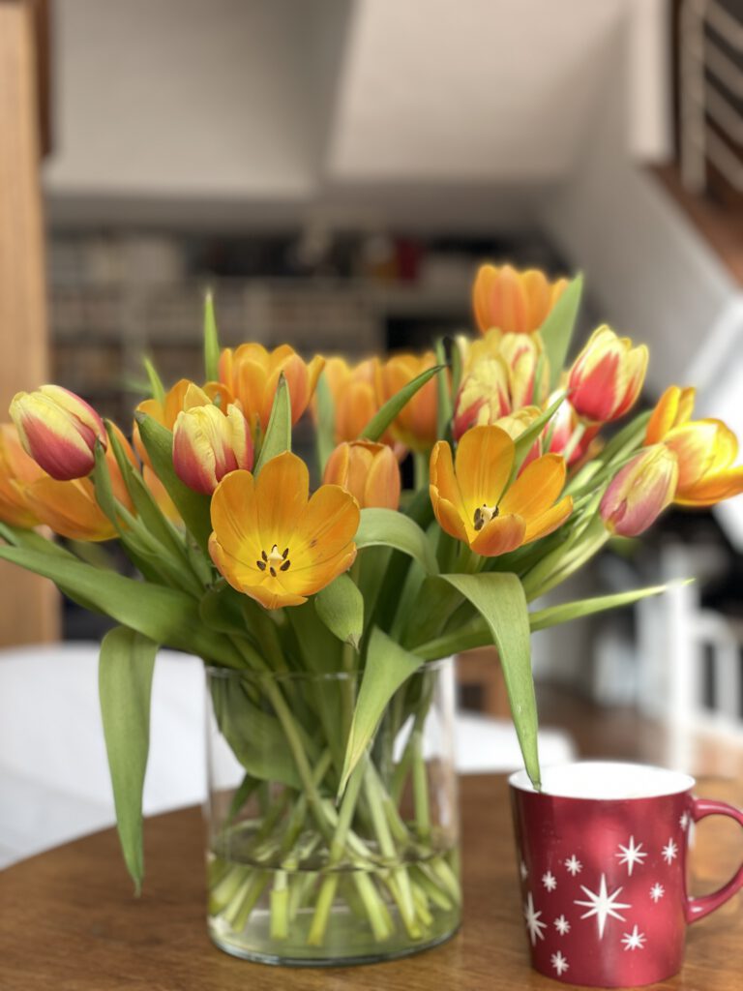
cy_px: 496
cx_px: 372
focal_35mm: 52
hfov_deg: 28.0
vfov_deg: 36.8
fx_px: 1488
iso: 25
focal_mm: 6
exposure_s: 1/122
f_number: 2
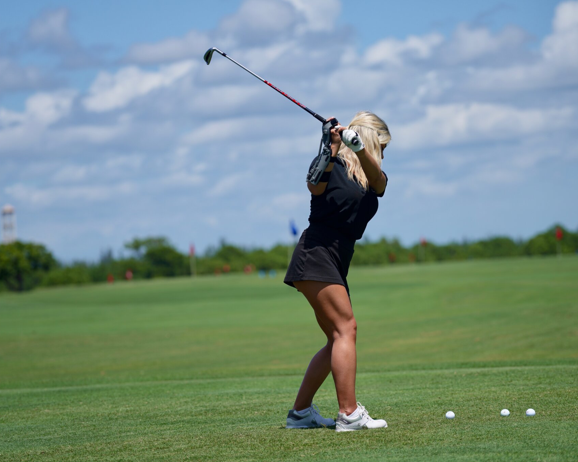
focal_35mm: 175
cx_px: 322
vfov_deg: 8.8
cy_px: 231
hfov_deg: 11.0
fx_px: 2994
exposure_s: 1/500
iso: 80
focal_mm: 155
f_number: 4
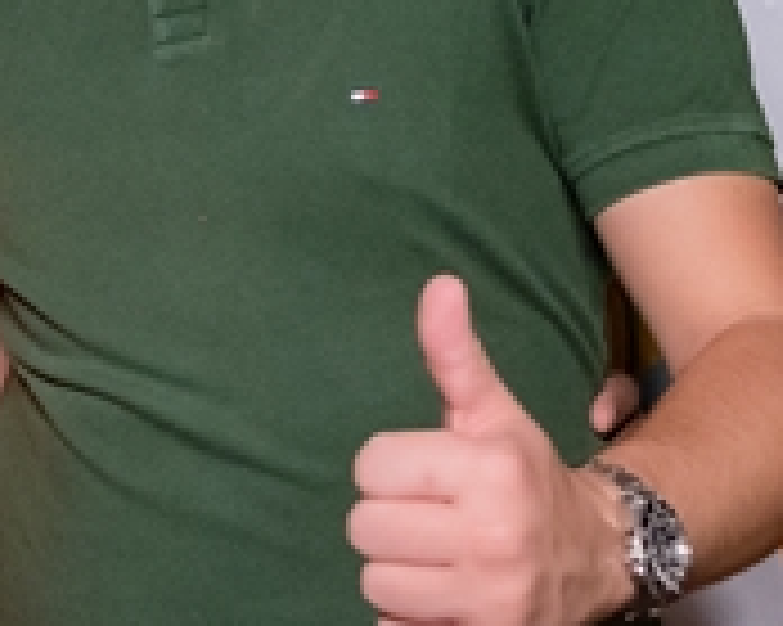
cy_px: 221
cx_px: -88
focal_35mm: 144
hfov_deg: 13.1
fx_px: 3335
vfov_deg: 10.7
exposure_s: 1/320
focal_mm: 24
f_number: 2.8
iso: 2500
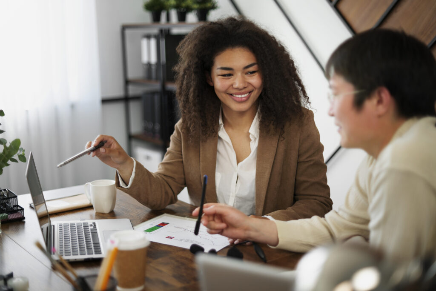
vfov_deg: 27.0
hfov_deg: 39.6
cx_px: 218
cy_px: 146
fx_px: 606
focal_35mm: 50
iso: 320
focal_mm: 50
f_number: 1.6
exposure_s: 1/800
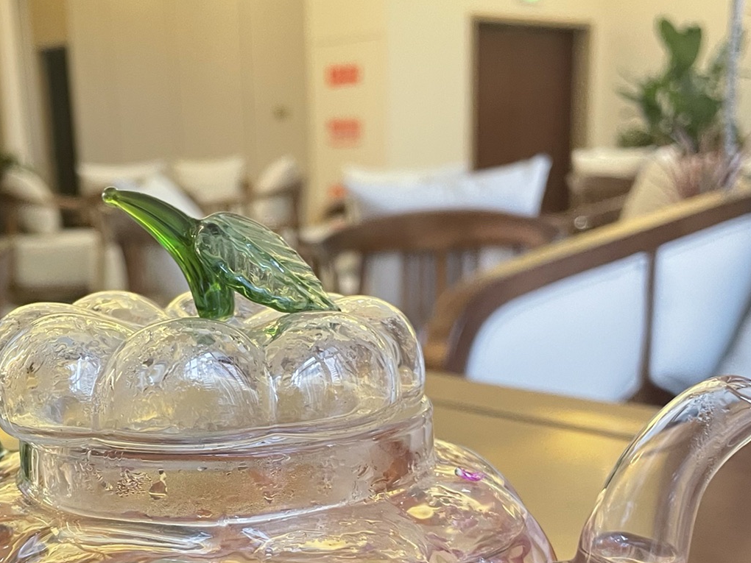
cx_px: 299
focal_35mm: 51
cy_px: 487
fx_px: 1106
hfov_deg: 37.3
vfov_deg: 27.7
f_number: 1.6
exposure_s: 1/50
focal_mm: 4.2
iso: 160
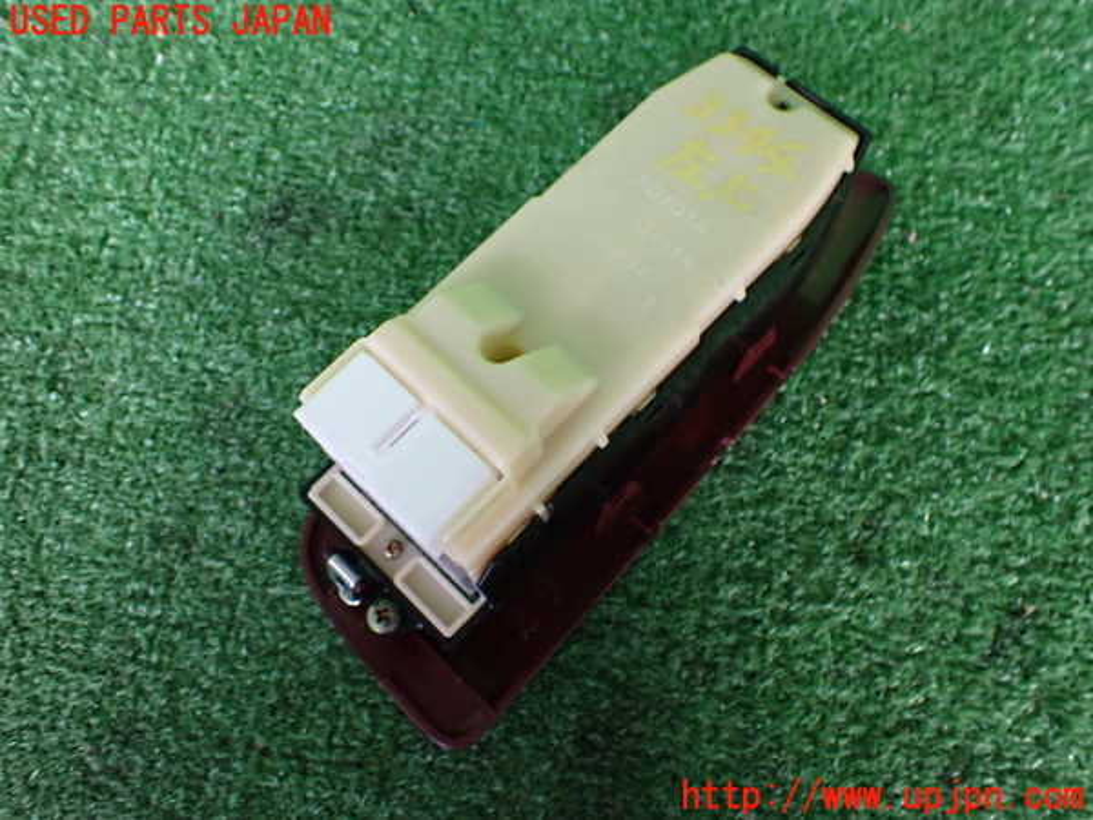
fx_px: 947
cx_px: 546
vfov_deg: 46.8
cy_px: 410
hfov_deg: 60.0
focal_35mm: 30
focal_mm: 5.4
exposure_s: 1/30
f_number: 2.3
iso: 800
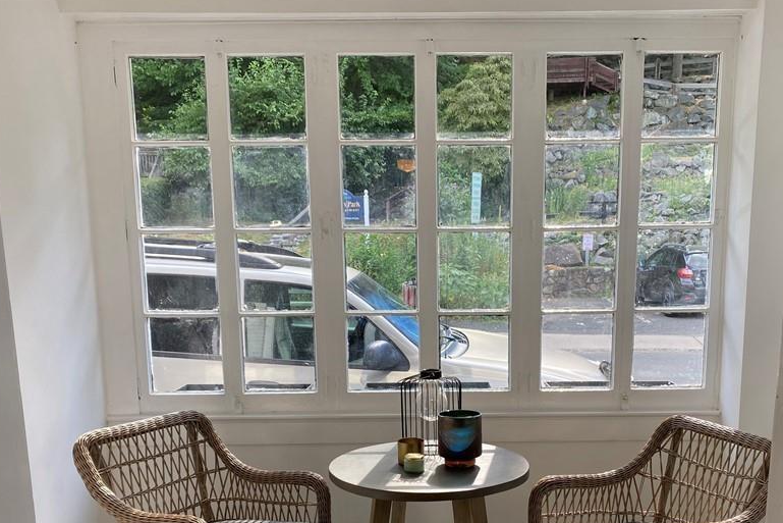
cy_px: 384
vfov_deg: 36.1
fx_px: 783
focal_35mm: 36
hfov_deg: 53.0
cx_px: 441
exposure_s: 1/222
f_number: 1.8
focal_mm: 4.25
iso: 32
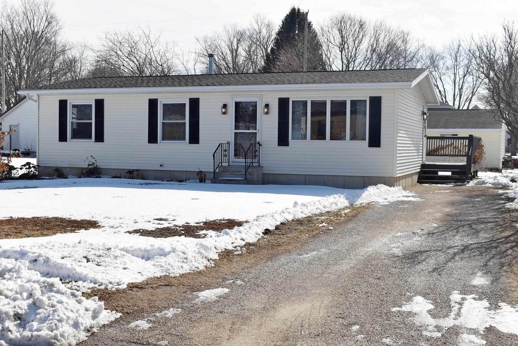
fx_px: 648
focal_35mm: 45
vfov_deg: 29.9
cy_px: 173
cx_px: 259
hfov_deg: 43.6
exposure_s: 1/400
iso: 100
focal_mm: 30
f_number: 10
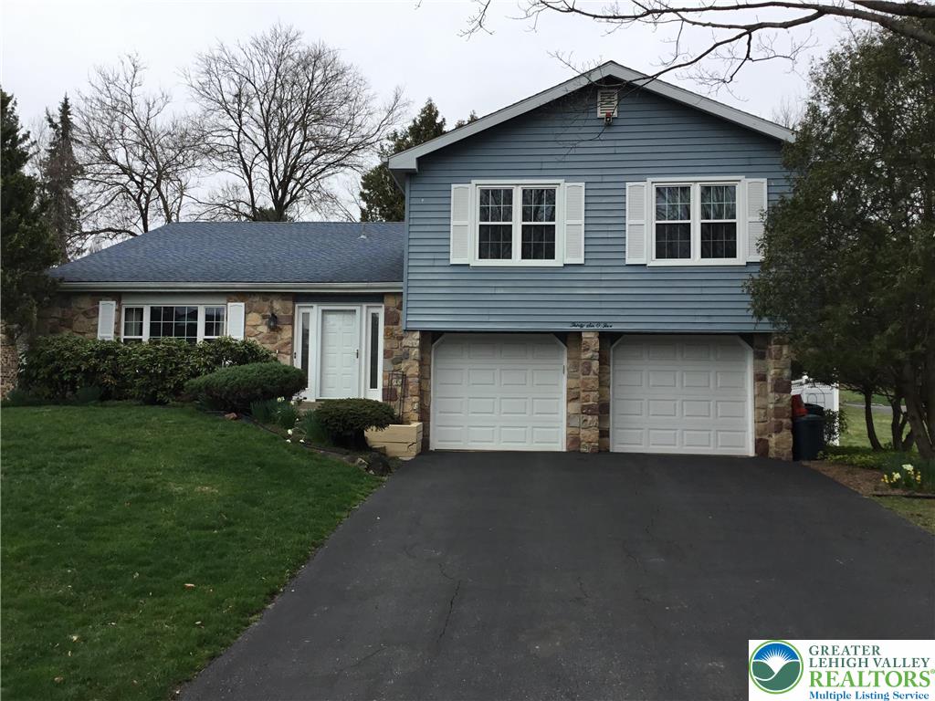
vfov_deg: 45.4
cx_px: 468
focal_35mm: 31
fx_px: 837
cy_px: 350
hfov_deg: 58.4
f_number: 2.4
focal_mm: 3.3
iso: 25
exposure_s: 1/1404
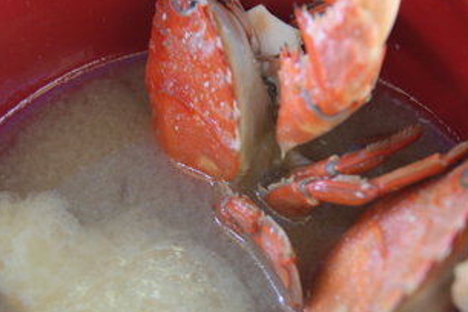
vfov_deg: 15.6
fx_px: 1130
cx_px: 241
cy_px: 217
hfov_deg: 23.4
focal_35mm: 87
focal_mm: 30
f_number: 4.5
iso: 400
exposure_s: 1/20
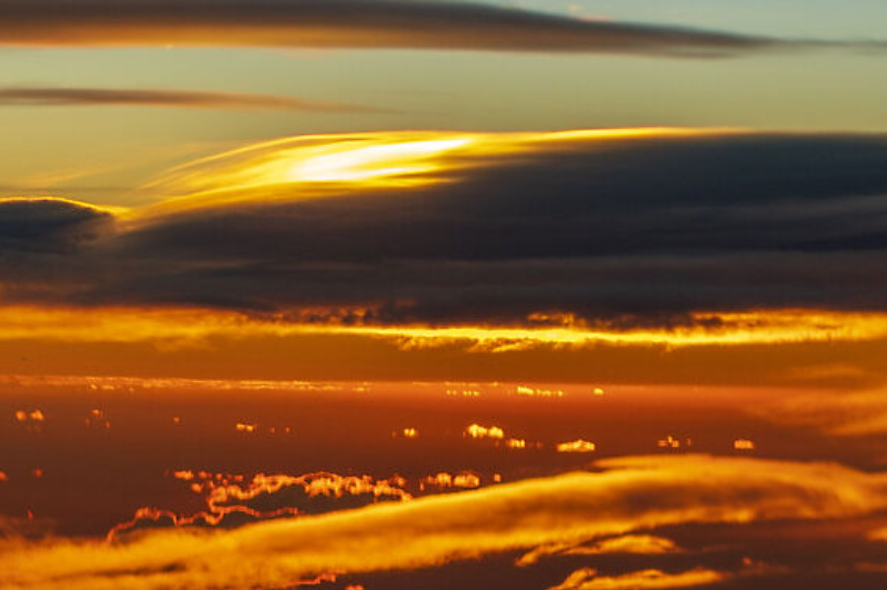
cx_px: 930
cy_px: 63
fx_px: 6404
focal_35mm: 260
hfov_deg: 7.9
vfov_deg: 5.3
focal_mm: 61
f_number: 7.1
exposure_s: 1/200
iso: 100
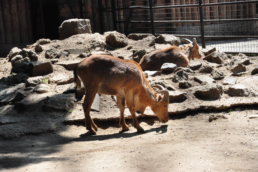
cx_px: 129
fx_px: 1127
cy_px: 86
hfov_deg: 13.1
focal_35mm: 158
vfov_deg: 8.7
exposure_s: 1/2000
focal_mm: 105
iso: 3200
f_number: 11
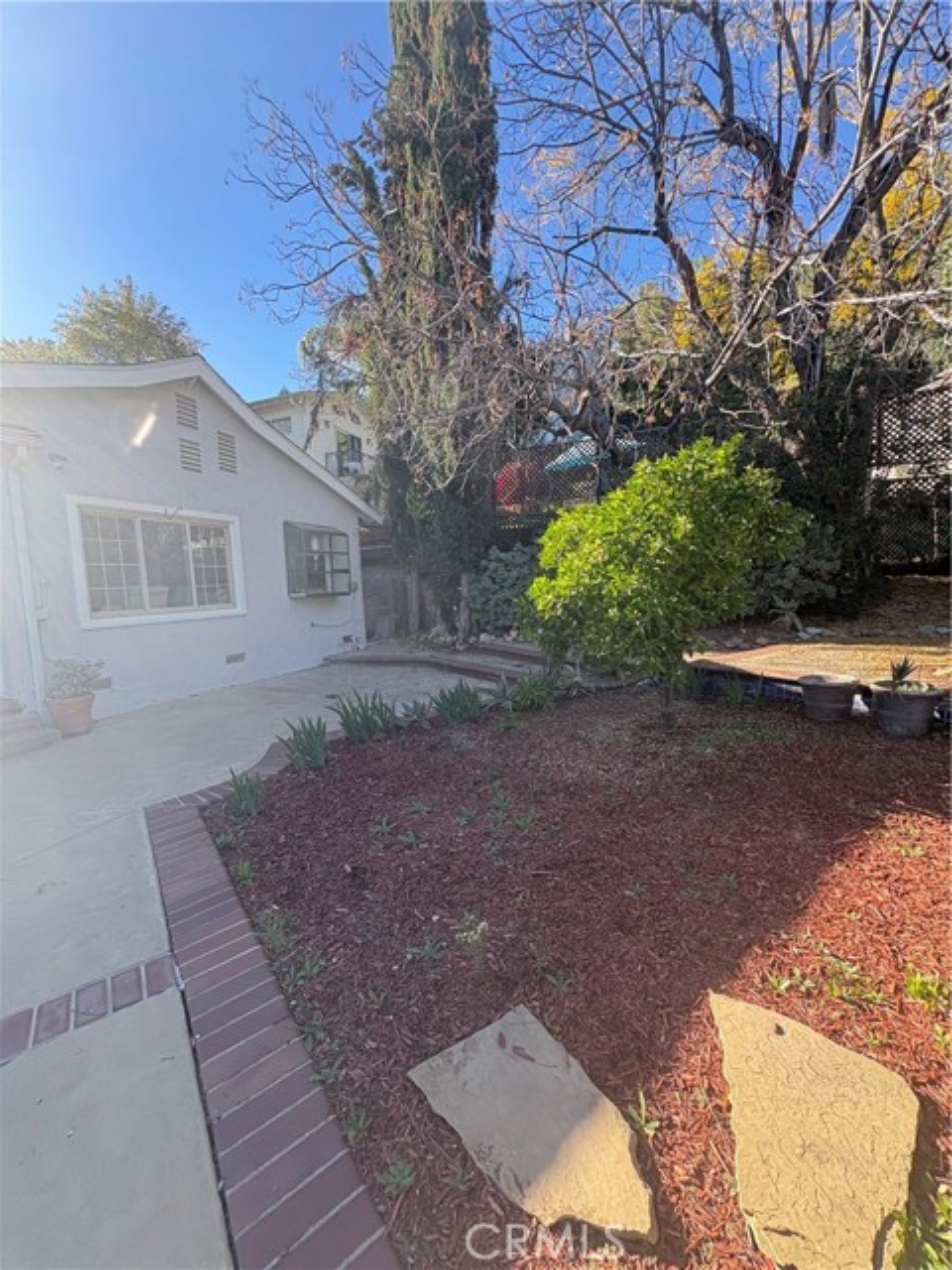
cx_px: 476
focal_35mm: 14
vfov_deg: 102.1
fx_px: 513
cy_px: 635
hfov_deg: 85.7
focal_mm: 2.22
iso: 50
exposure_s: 1/227
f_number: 2.2
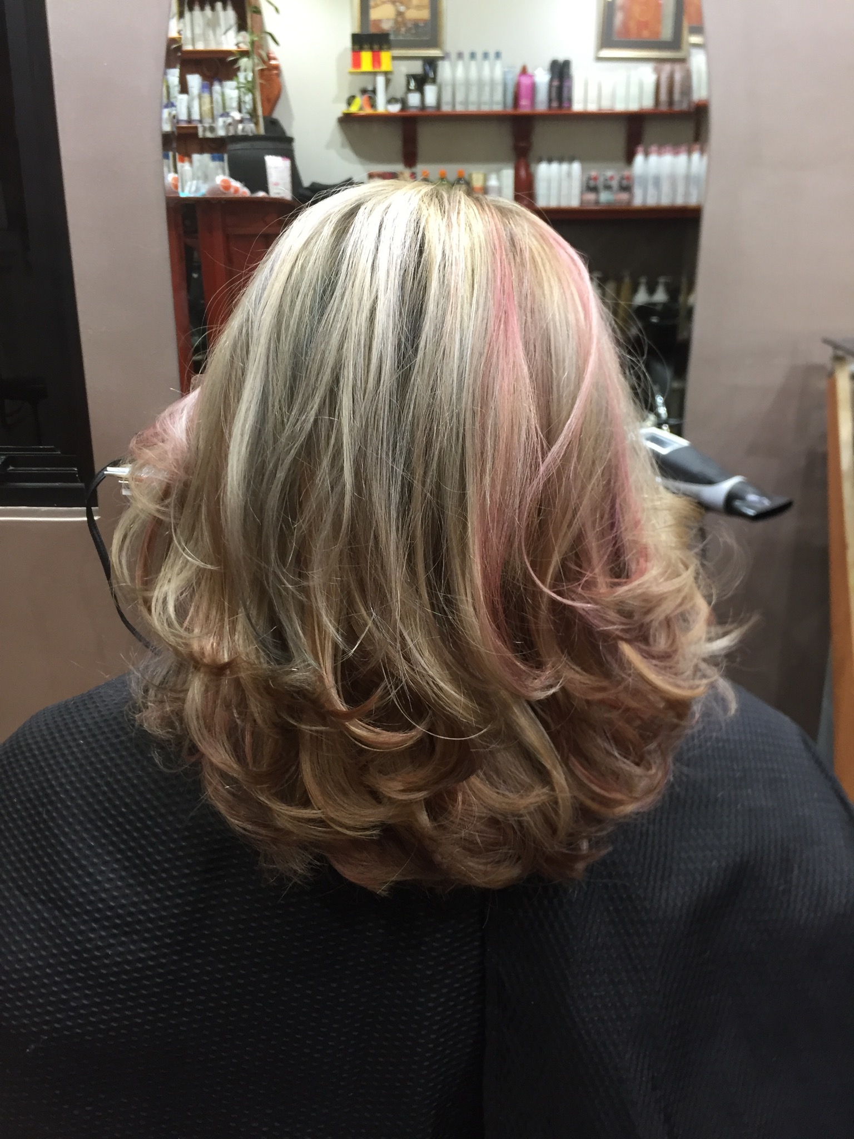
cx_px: 427
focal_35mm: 29
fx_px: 954
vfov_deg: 61.7
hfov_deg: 48.2
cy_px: 570
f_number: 2.2
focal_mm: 4.15
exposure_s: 1/33
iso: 125
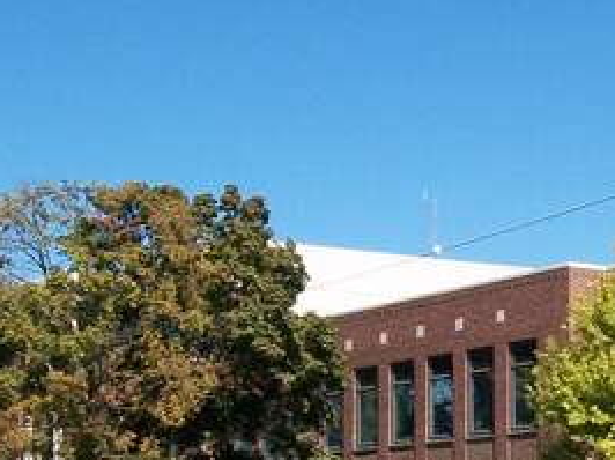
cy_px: 365
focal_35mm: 104
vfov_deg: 14.1
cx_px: 511
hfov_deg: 18.7
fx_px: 1846
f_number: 4.8
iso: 80
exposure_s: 1/500
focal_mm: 6
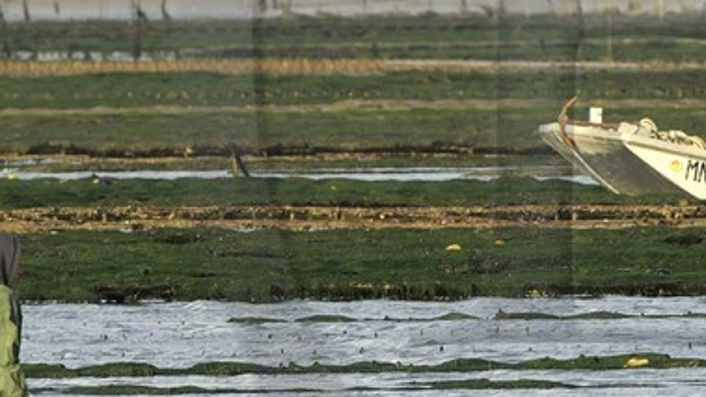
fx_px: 23583
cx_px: 935
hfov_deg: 1.7
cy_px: 41
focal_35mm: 1260
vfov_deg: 1.0
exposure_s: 1/400
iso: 100
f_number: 4.5
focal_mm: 190
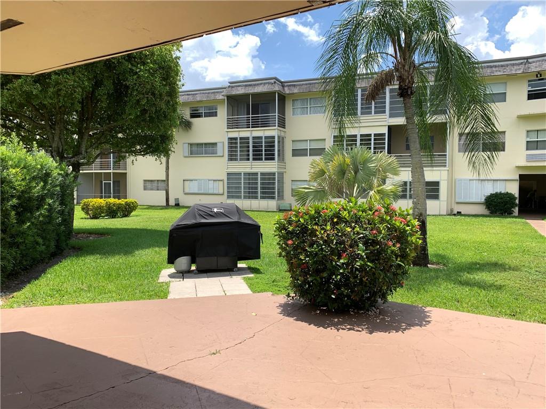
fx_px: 410
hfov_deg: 67.3
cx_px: 273
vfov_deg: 53.1
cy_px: 204
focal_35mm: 26
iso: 25
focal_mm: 4.25
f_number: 1.8
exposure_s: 1/1845
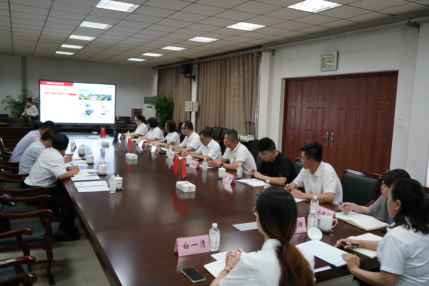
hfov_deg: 61.9
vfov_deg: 43.6
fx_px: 358
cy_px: 143
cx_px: 214
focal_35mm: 30
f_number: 4
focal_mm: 30
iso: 4000
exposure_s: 1/160
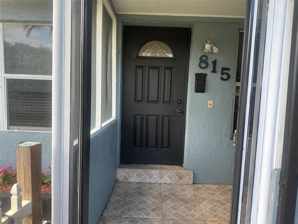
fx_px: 207
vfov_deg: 56.8
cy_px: 112
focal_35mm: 24
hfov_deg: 71.6
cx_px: 149
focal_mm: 6.86
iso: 80
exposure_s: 1/254
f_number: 1.78
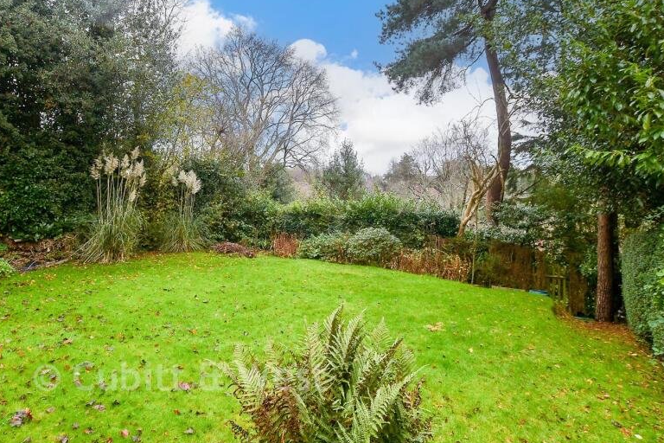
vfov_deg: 61.3
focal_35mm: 20
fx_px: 369
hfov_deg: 83.9
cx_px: 321
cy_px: 174
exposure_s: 1/30
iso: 160
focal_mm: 10
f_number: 5.6
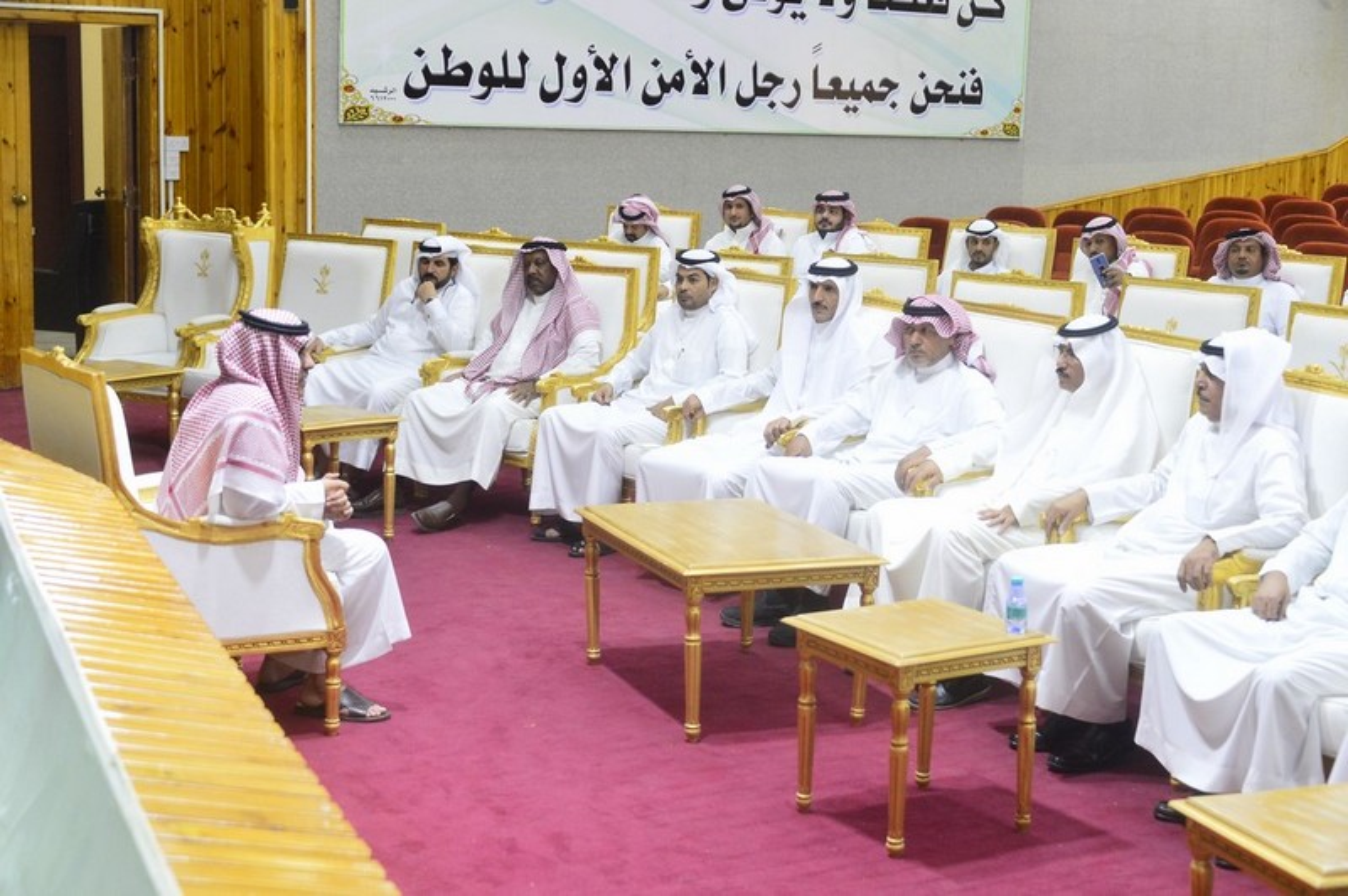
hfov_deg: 34.5
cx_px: 674
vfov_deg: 23.3
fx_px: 2170
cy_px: 448
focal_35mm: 58
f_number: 5
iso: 5000
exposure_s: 1/125
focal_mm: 58
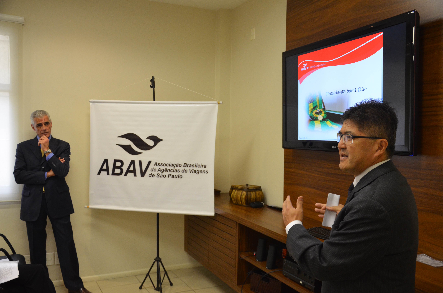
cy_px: 146
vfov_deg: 36.7
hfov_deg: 53.2
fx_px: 442
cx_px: 222
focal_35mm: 36
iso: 1000
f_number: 4
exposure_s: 1/60
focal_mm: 24
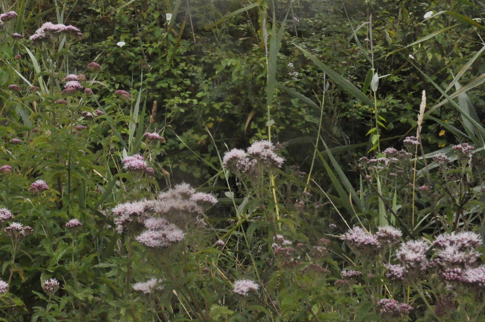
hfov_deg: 31.3
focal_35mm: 63
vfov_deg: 21.1
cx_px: 112
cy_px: 35
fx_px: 848
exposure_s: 1/640
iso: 3200
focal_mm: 22
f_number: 13
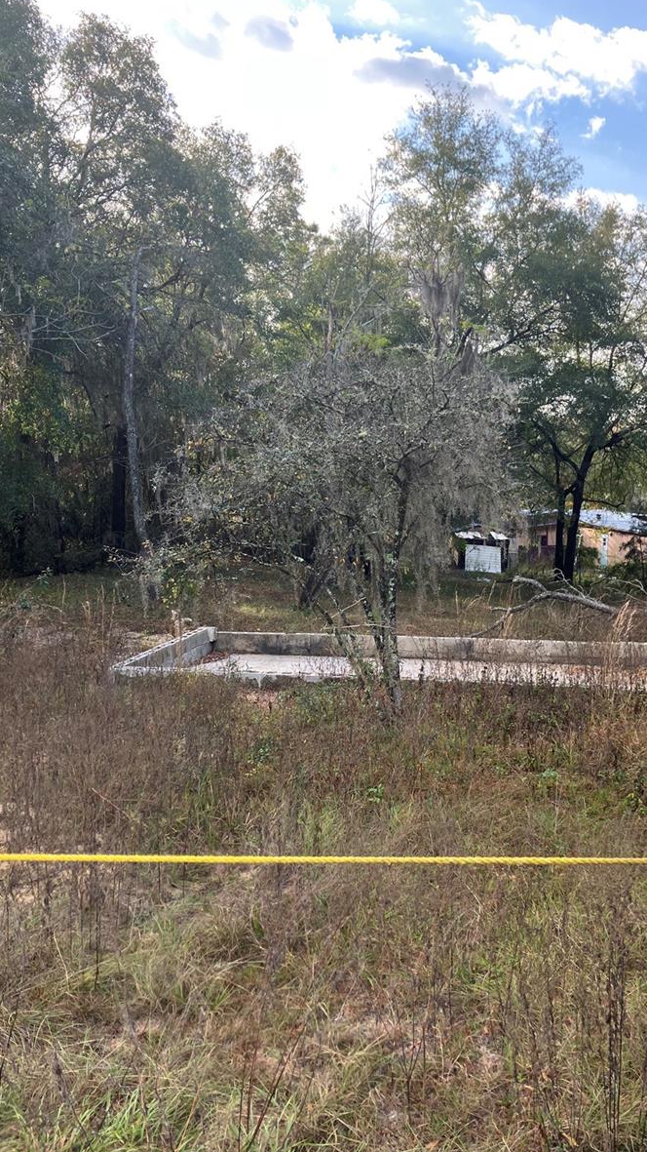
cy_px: 576
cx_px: 393
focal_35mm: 31
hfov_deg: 37.6
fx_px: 946
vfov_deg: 62.6
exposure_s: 1/286
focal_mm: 3.99
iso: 32
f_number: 1.8
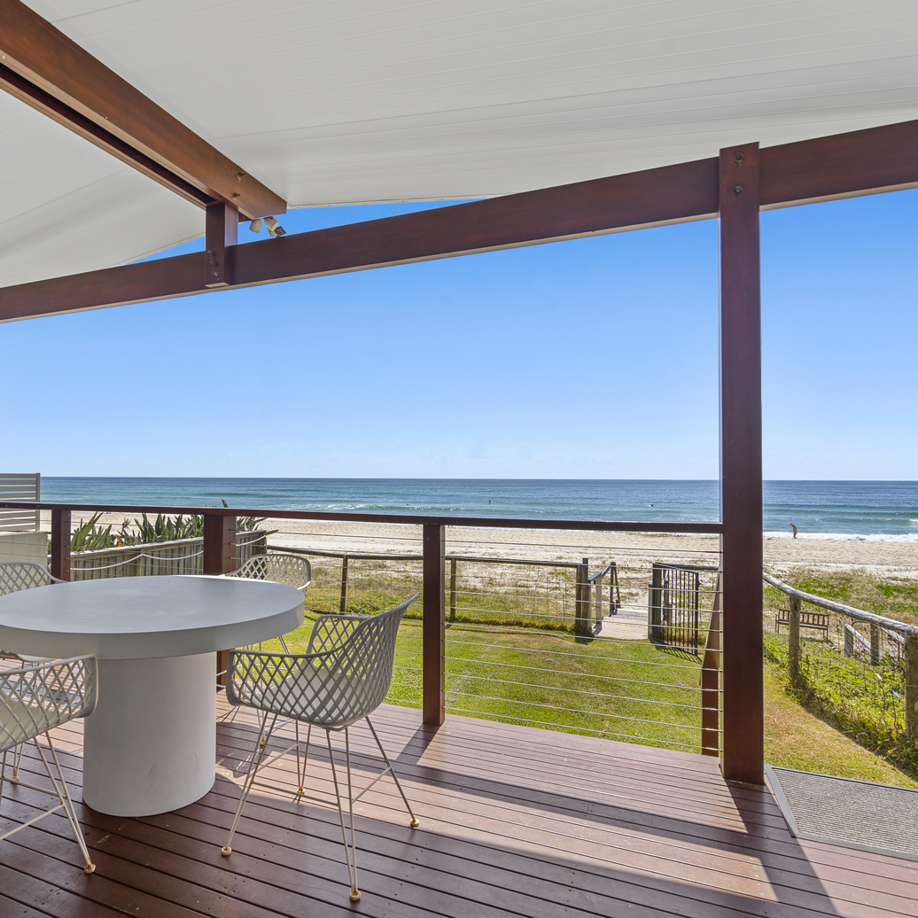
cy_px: 467
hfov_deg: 71.2
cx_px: 355
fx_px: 630
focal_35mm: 21
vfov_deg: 72.1
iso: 125
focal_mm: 16
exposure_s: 1/80
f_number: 7.1
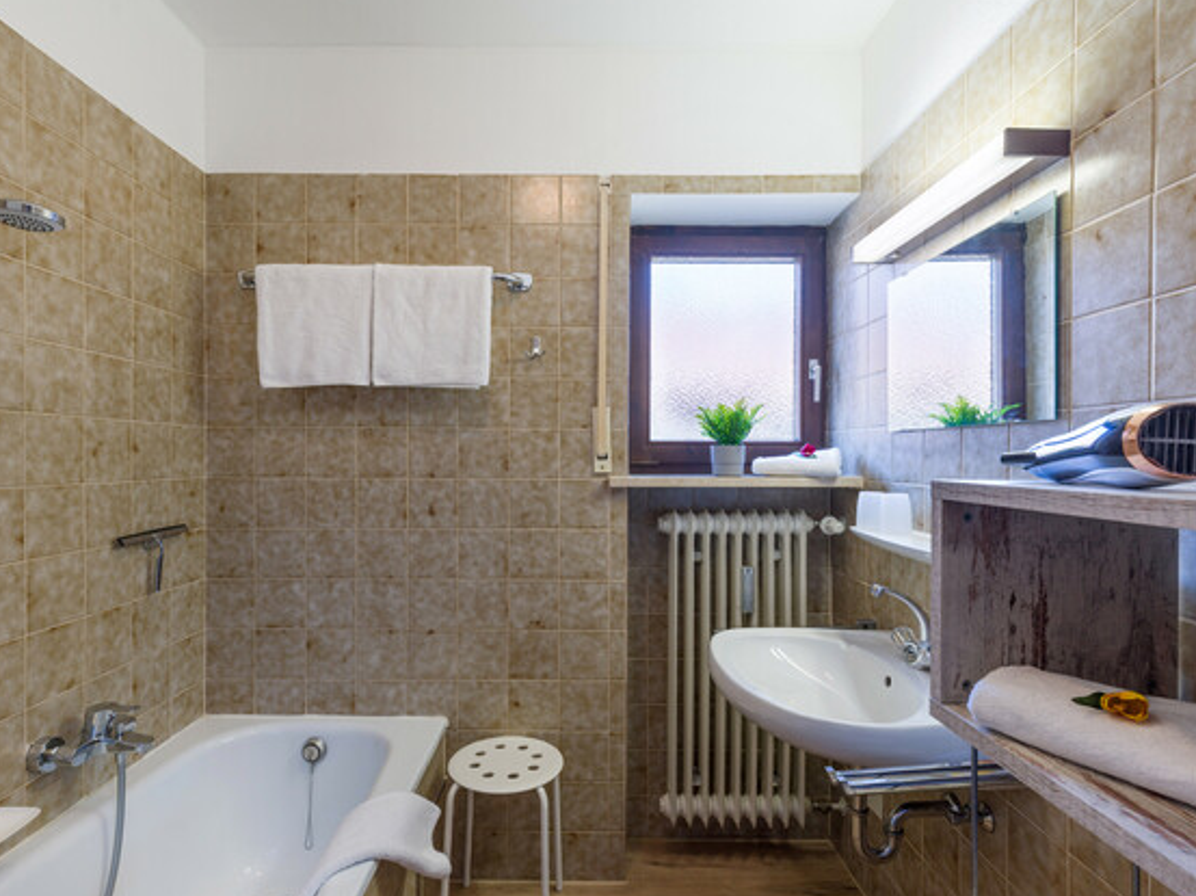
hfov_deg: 91.0
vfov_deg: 74.6
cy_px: 463
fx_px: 587
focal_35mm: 17
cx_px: 575
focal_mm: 21
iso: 400
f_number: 8
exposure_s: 1/8
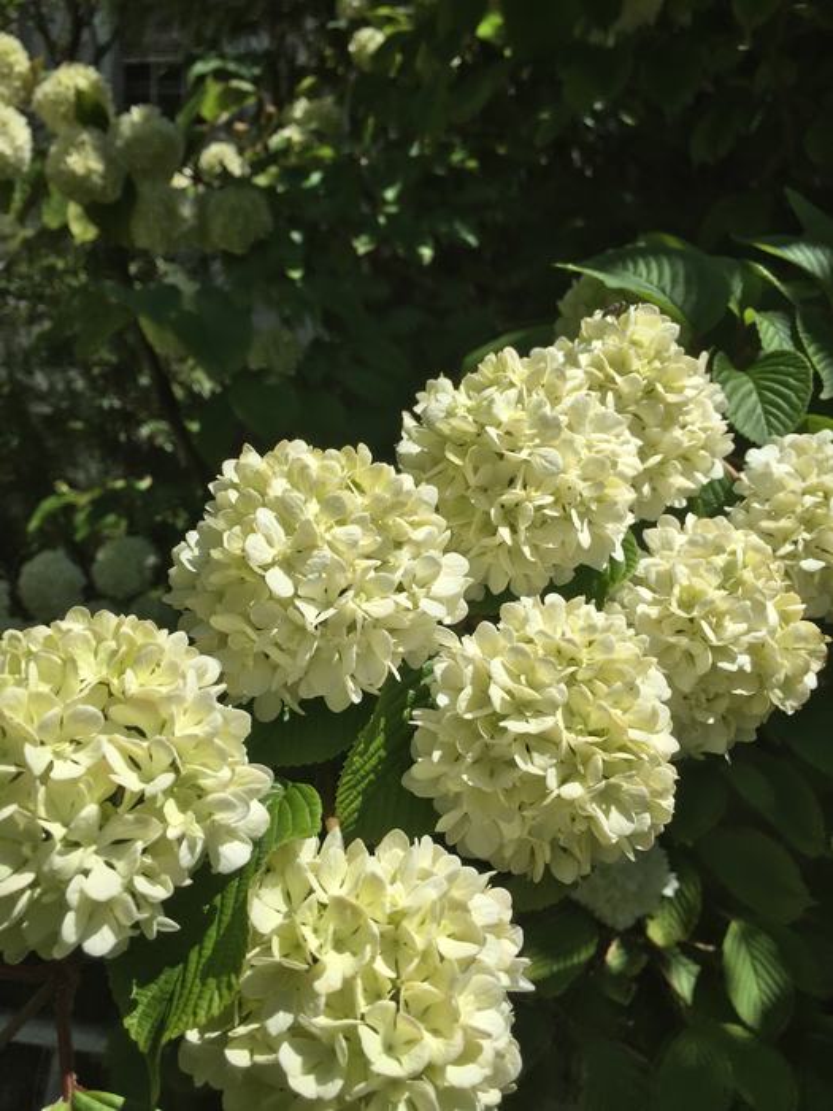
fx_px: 930
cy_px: 556
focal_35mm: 29
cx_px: 416
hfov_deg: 48.2
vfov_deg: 61.7
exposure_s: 1/4405
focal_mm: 4.15
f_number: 2.2
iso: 32
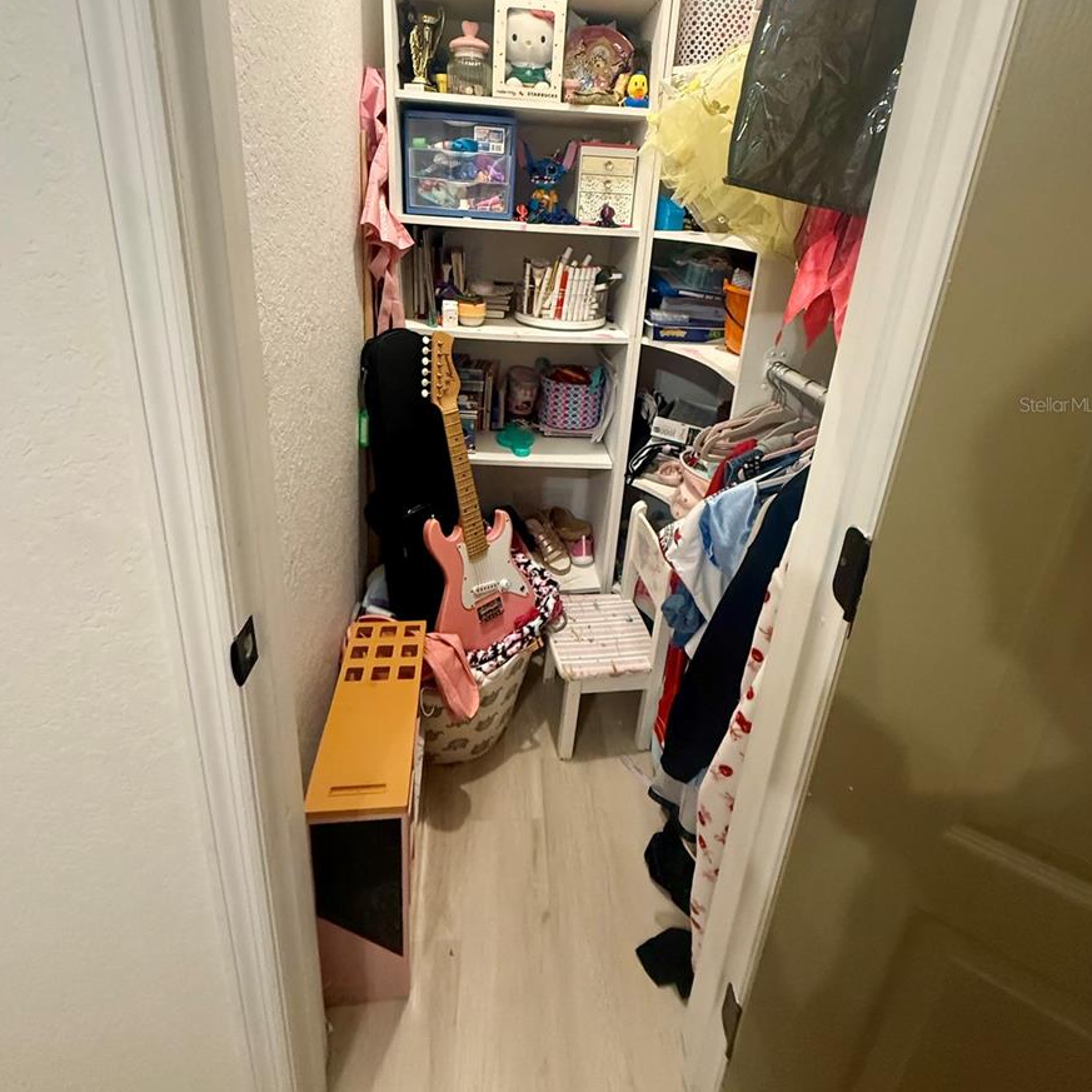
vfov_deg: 82.3
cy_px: 404
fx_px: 607
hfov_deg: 84.0
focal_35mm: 17
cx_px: 545
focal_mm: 2.22
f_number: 2.2
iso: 640
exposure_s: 1/60
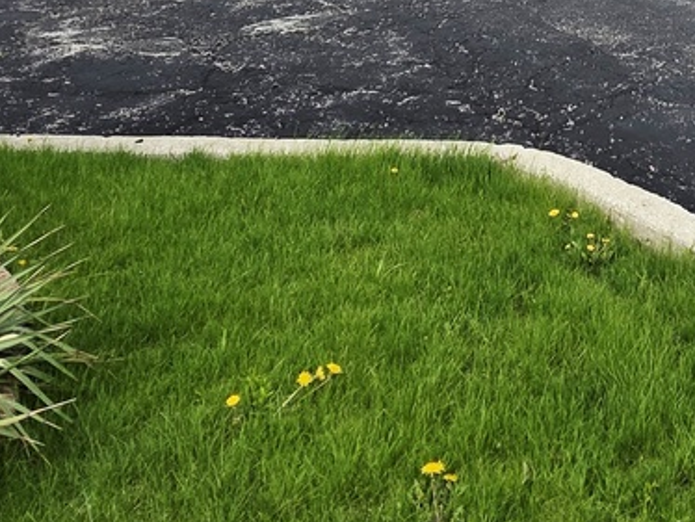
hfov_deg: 36.5
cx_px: 580
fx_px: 1005
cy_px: -163
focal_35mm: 50
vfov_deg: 25.1
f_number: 1.9
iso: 40
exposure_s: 1/1429
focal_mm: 2.2
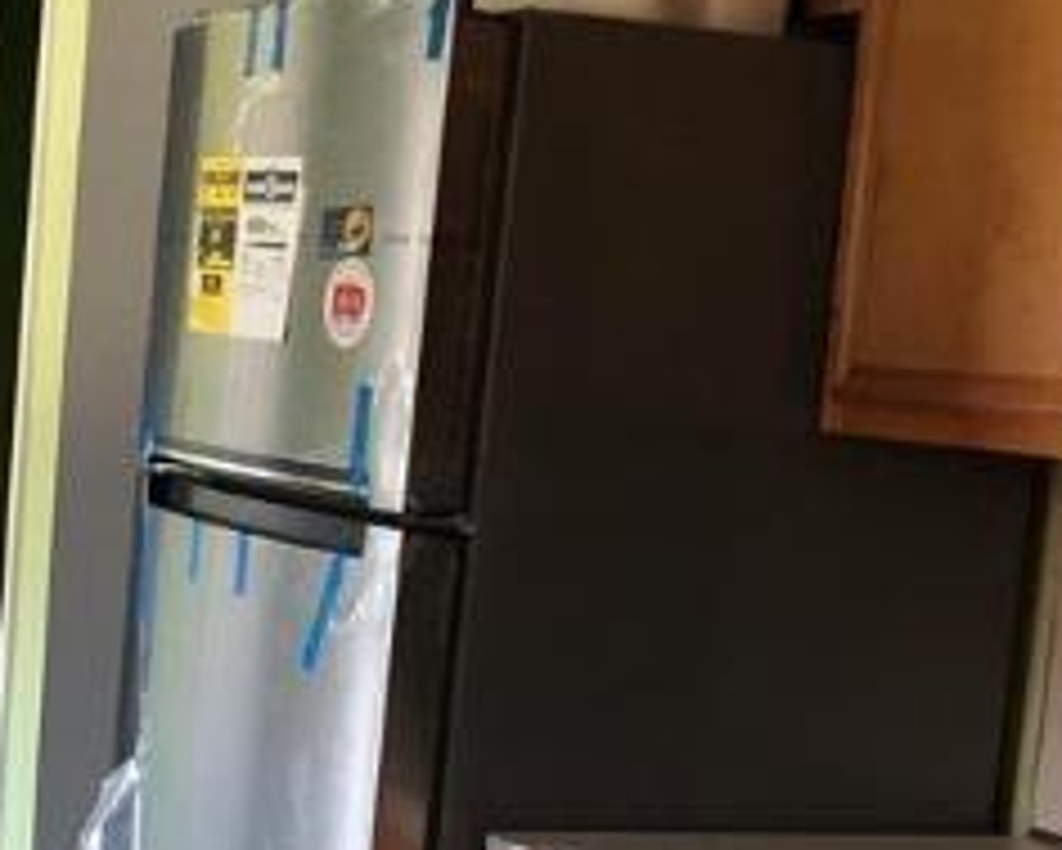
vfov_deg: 17.1
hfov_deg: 20.5
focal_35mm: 89
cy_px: 693
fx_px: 2799
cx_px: -94
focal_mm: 4
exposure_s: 1/15
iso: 40
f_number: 1.8
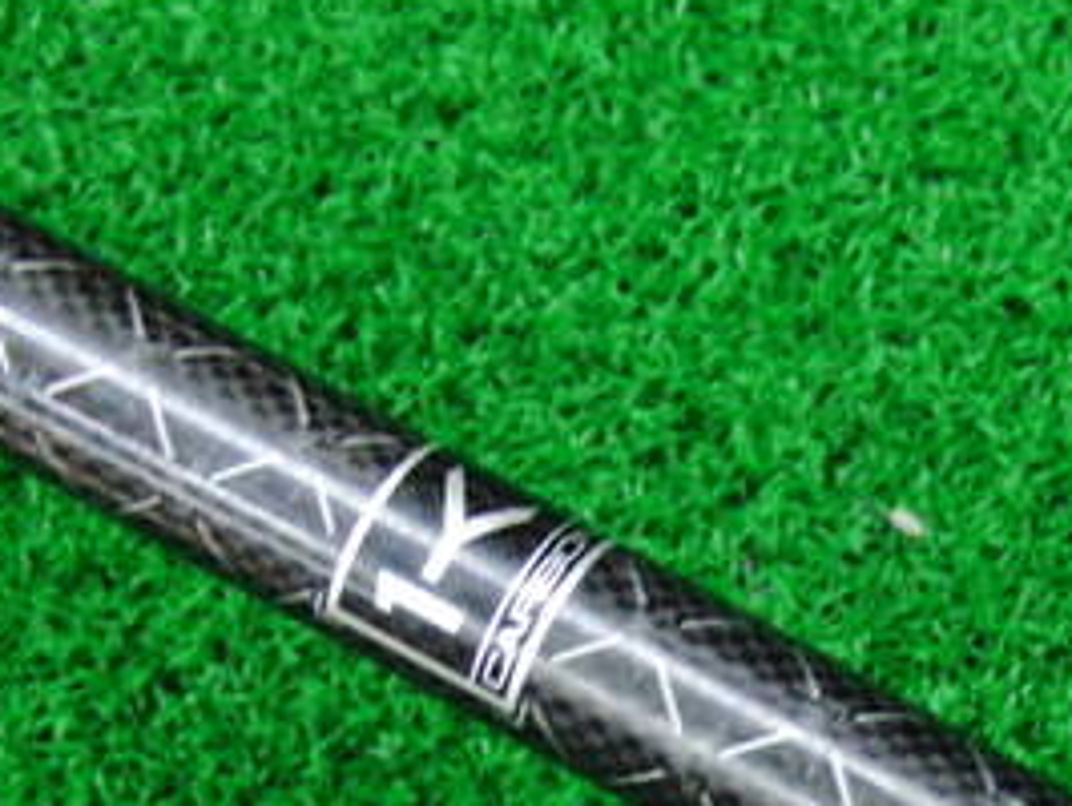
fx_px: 2759
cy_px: 915
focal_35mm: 89
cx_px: 939
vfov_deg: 16.1
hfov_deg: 21.6
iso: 400
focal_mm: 6.42
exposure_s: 1/30
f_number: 3.6
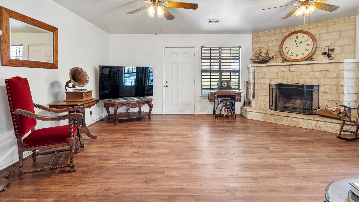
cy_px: 82
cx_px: 180
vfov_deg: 56.6
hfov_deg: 88.0
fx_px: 186
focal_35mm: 20
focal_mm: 18.5
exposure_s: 10
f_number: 7.1
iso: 160
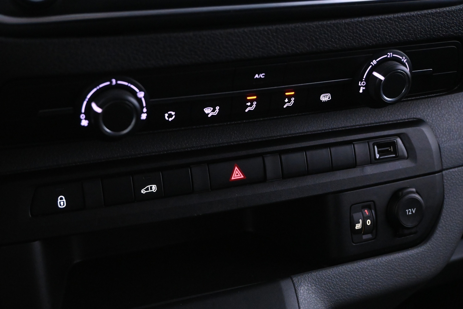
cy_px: 154
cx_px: 232
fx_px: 637
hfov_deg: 40.0
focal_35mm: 50
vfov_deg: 27.3
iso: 6400
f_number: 5
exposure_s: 1/30
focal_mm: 33
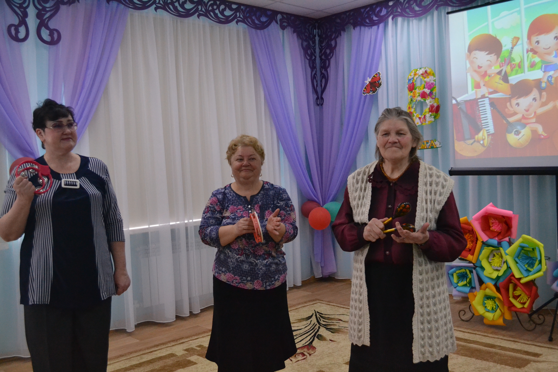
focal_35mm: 36
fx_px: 558
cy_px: 186
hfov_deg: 53.1
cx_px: 279
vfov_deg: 36.9
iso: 2800
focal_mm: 24
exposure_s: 1/500
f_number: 4
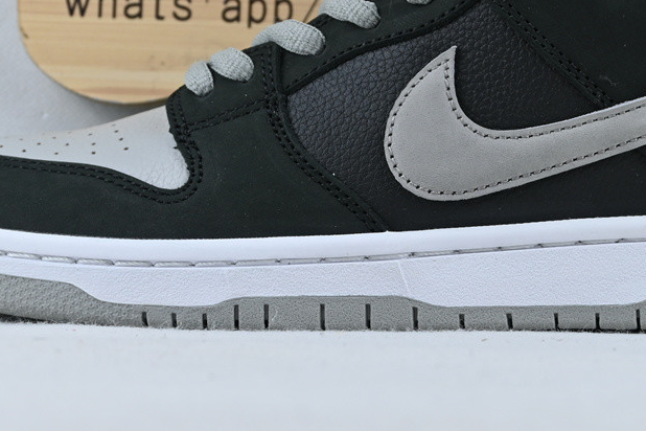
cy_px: 130
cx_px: 433
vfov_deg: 13.4
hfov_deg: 20.0
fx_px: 1830
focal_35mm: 102
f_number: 5.3
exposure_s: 1/60
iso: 100
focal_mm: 35
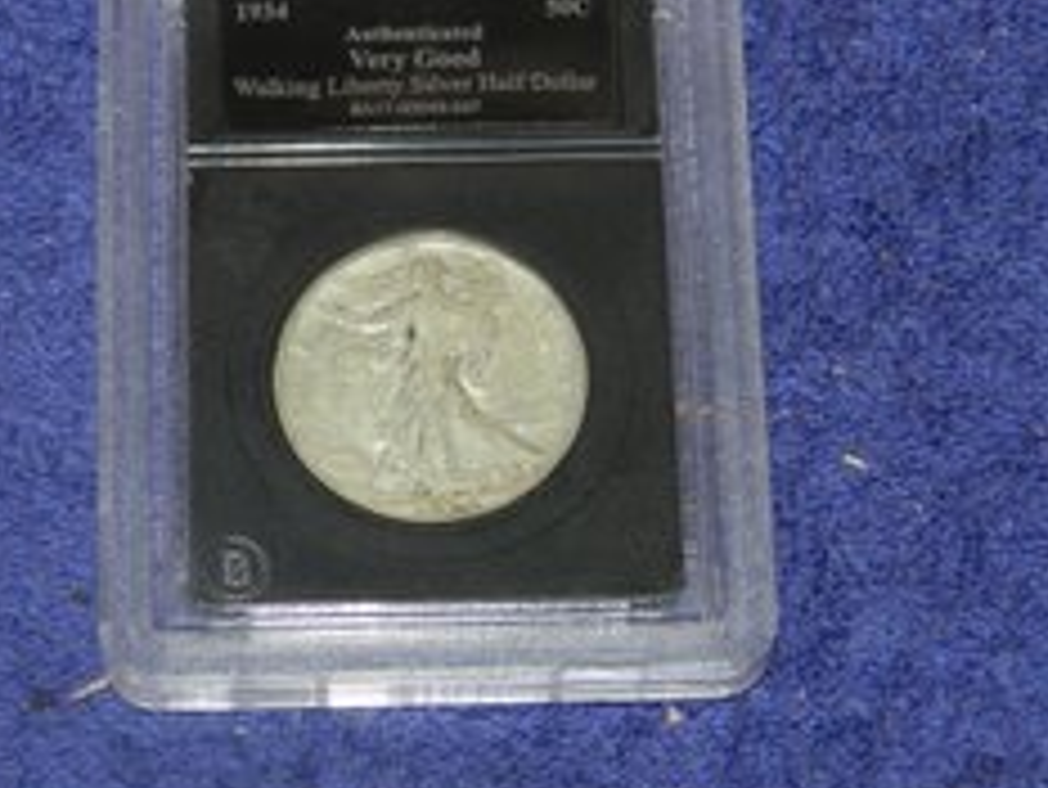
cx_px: 497
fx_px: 4453
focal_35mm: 147
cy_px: 353
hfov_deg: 13.4
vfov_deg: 10.1
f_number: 4.6
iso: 200
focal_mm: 17.7
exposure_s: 1/30
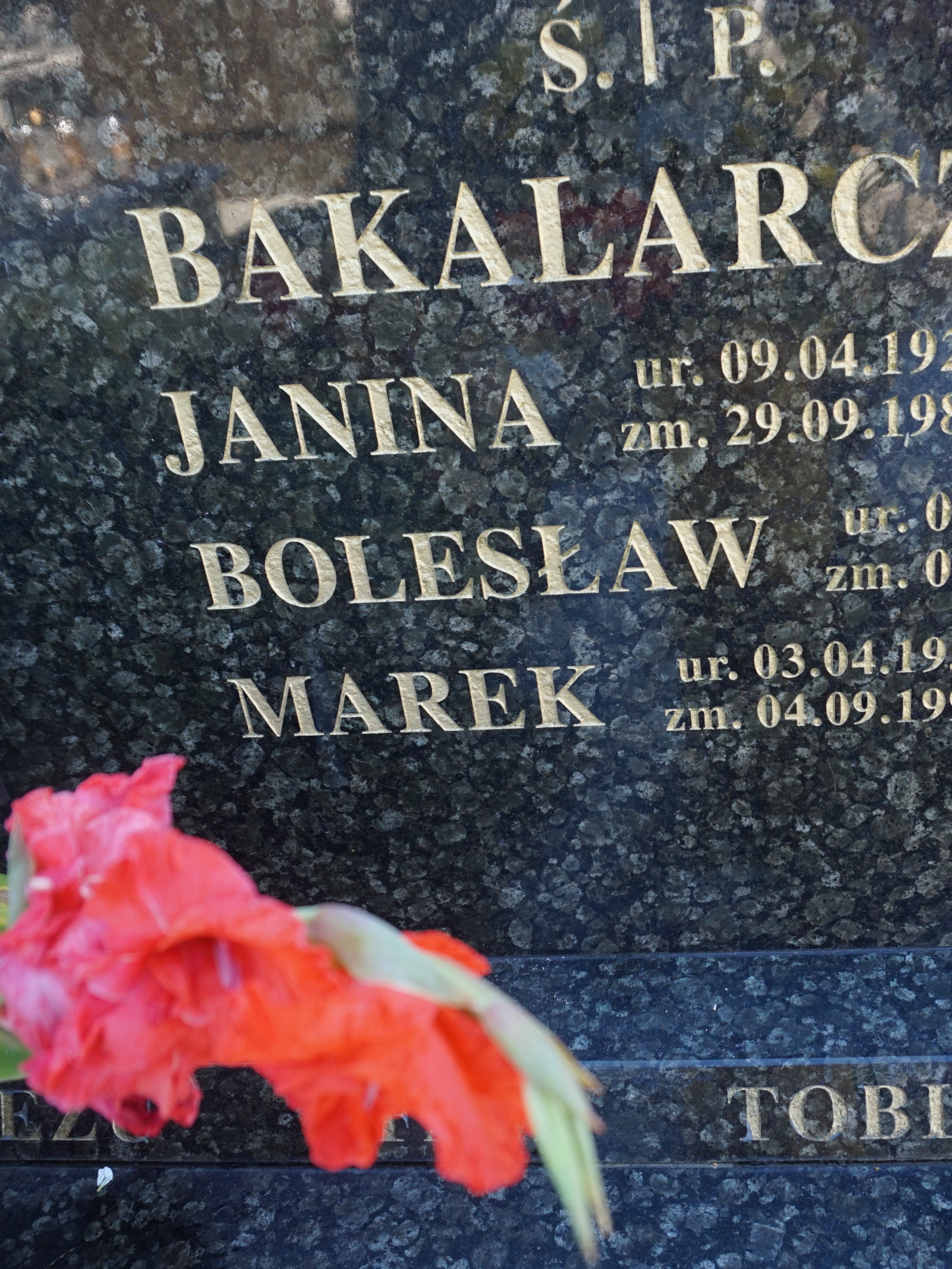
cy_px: 633
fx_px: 1283
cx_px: 675
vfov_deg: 52.6
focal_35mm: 35
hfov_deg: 39.9
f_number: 4
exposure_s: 1/160
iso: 250
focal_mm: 16
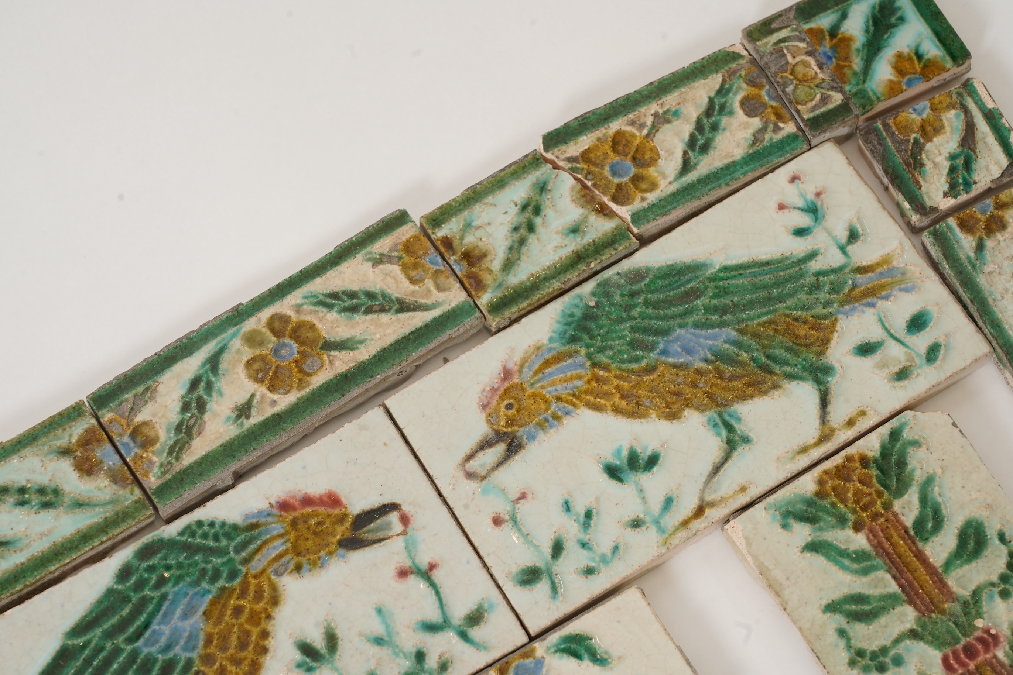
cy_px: 338
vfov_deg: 13.0
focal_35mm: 105
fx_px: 2955
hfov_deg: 19.5
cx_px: 506
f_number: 13
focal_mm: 105
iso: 1250
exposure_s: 1/125
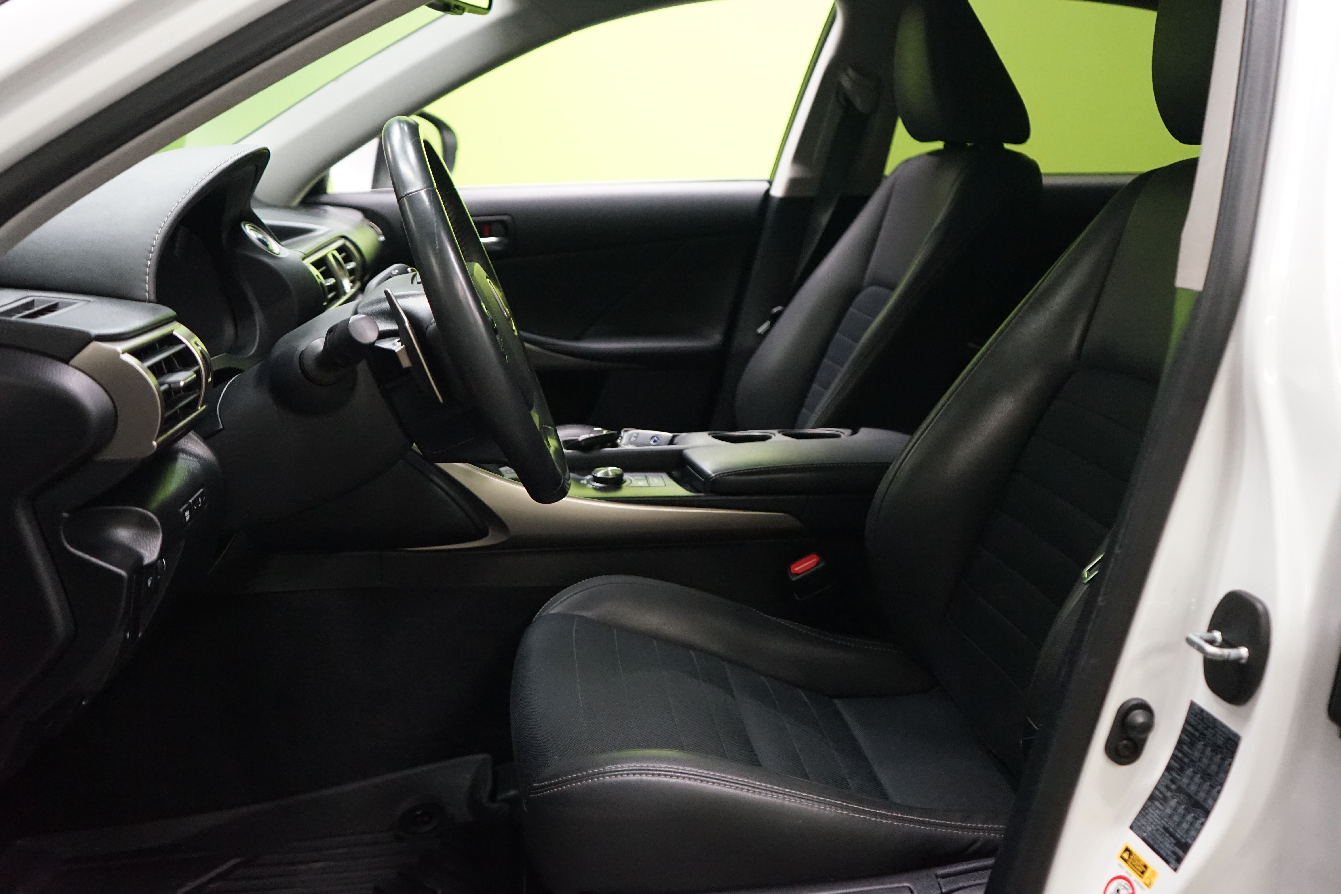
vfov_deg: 41.1
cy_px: 447
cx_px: 670
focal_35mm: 32
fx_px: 1192
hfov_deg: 58.7
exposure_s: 1/160
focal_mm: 32
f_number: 4
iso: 5000
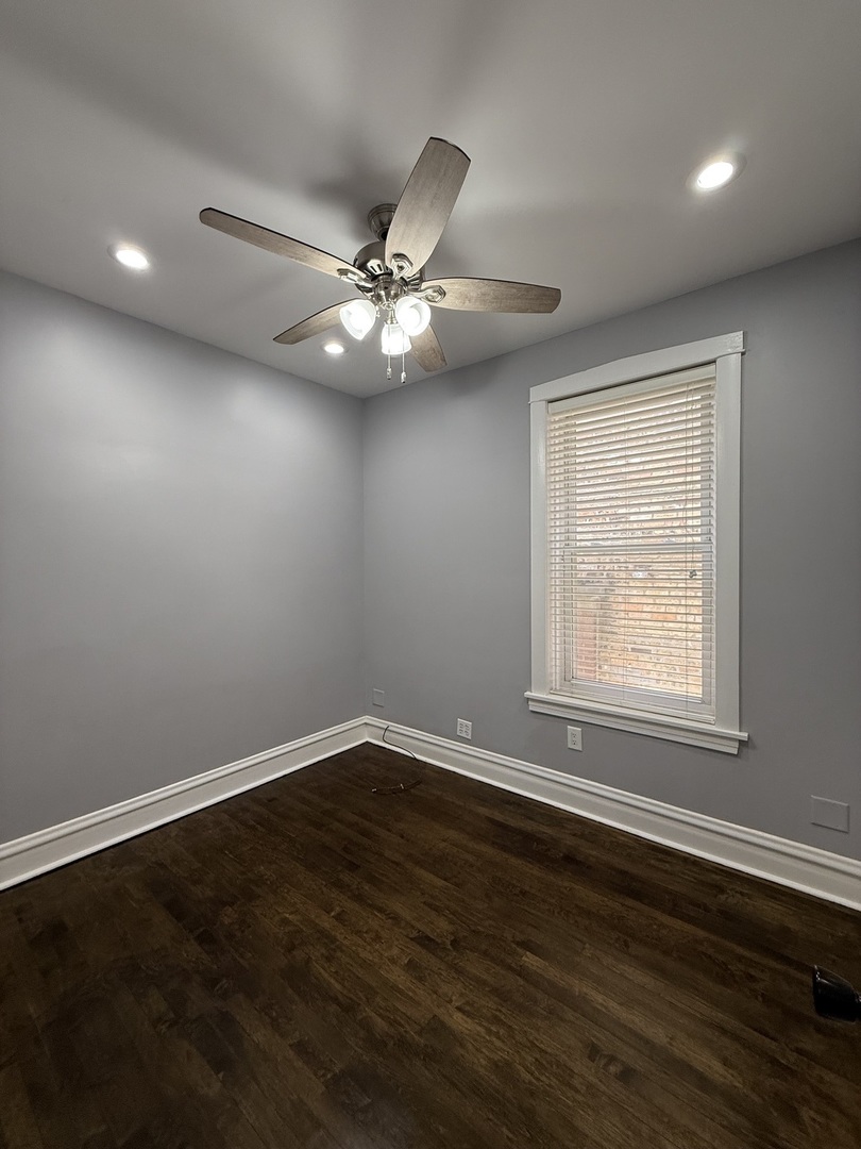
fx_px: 464
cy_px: 574
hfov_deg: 85.7
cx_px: 430
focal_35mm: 14
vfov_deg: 102.1
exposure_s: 1/120
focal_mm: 2.22
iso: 160
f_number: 2.2
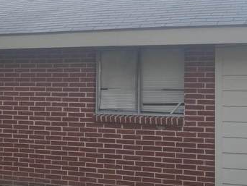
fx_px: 614
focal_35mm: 86
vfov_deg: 17.2
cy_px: 75
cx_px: 28
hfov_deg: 22.2
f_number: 1.8
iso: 50
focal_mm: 5.4
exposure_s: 1/60
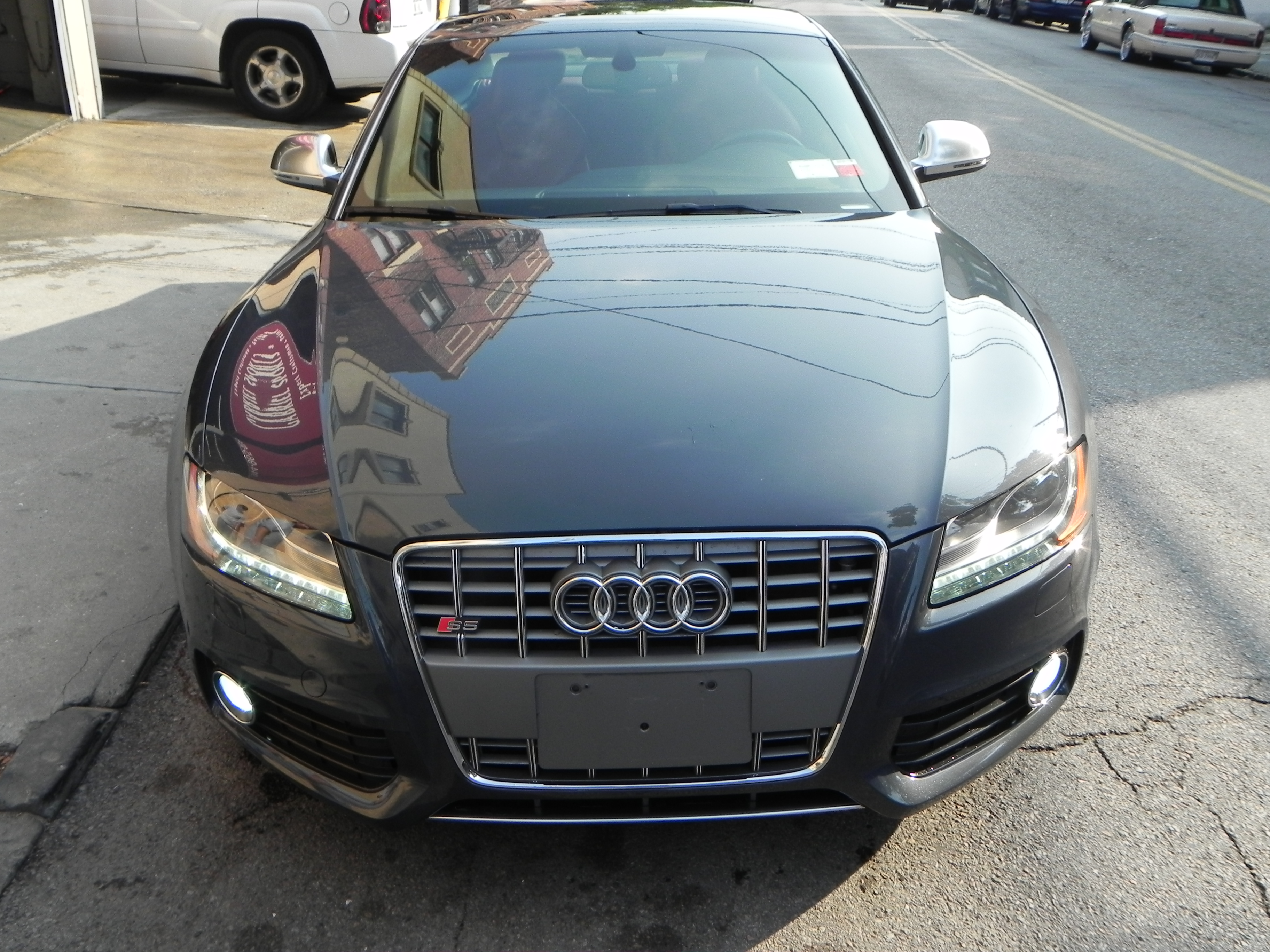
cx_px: 635
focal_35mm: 33
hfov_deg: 55.4
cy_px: 476
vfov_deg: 42.9
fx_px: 1211
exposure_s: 1/180
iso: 160
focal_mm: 5.9
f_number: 5
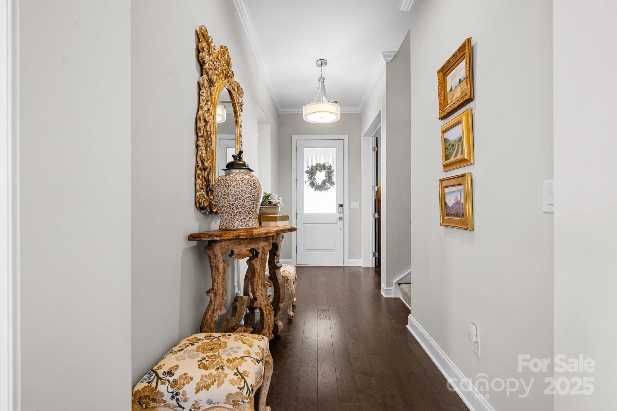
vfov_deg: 73.7
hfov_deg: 96.7
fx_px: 274
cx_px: 308
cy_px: 206
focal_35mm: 16
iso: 100
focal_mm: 16
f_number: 11
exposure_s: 1
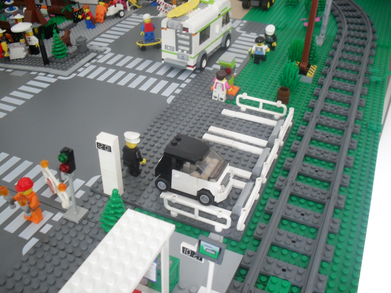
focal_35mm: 35
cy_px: 146
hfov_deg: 52.6
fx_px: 395
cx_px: 196
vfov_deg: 40.7
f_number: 3.2
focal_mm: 6.3
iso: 200
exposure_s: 1/2
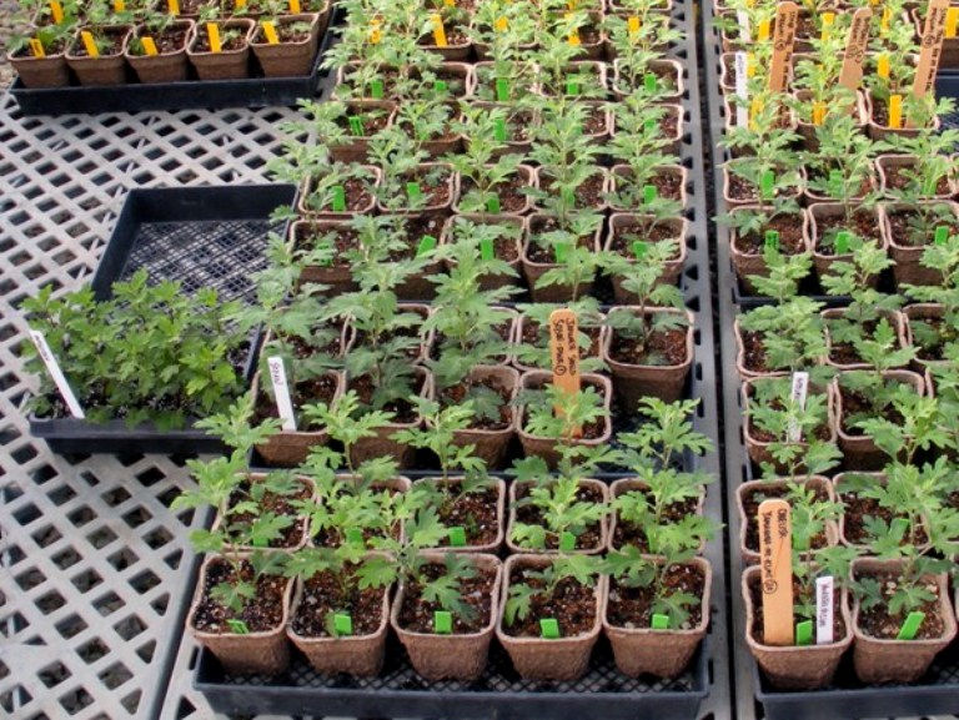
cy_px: 360
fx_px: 998
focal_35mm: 36
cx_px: 480
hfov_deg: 51.3
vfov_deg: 39.7
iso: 64
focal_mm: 6.3
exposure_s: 1/90
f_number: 3.5
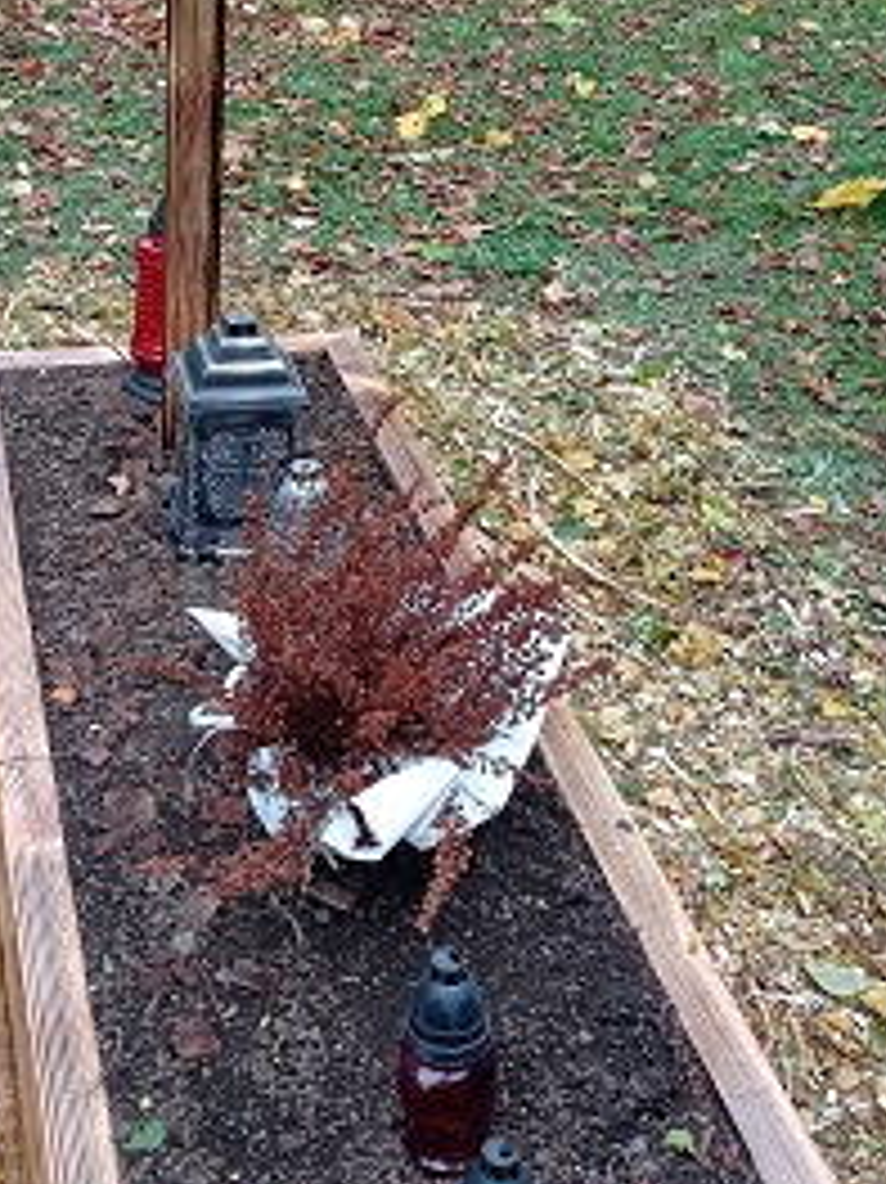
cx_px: 270
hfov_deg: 23.9
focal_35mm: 61
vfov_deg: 31.4
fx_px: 2083
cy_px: 383
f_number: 1.79
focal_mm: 4.74
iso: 100
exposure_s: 1/125
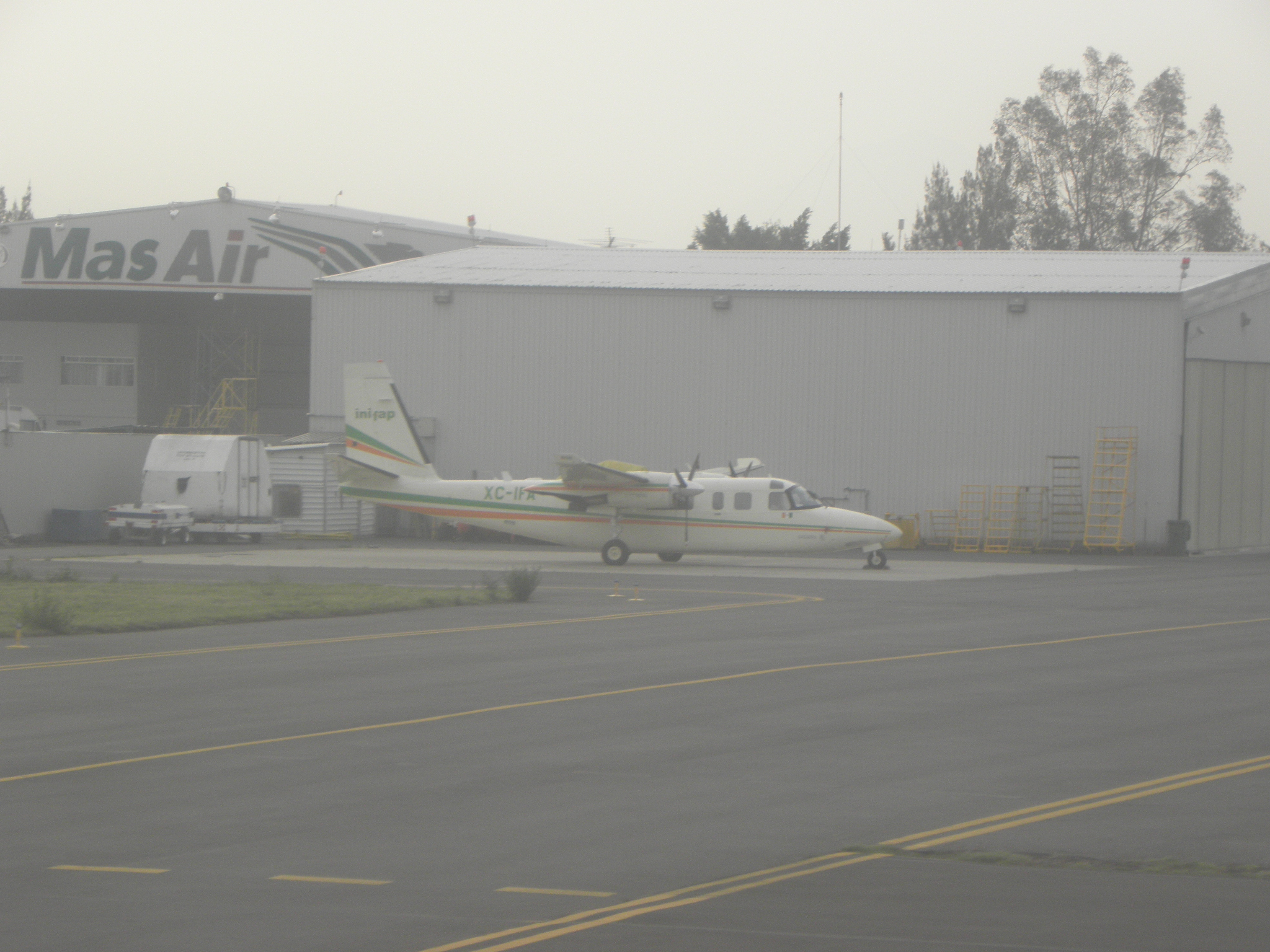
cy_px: 476
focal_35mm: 177
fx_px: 6494
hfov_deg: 11.2
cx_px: 635
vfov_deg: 8.4
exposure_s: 1/250
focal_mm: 31.67
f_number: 4.5
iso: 125
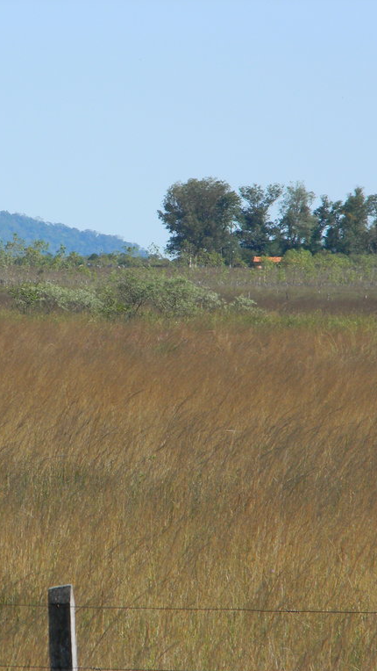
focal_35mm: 330
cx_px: 19
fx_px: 5862
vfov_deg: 6.5
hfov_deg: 3.7
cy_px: 336
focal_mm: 41
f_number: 5.4
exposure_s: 1/346
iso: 80
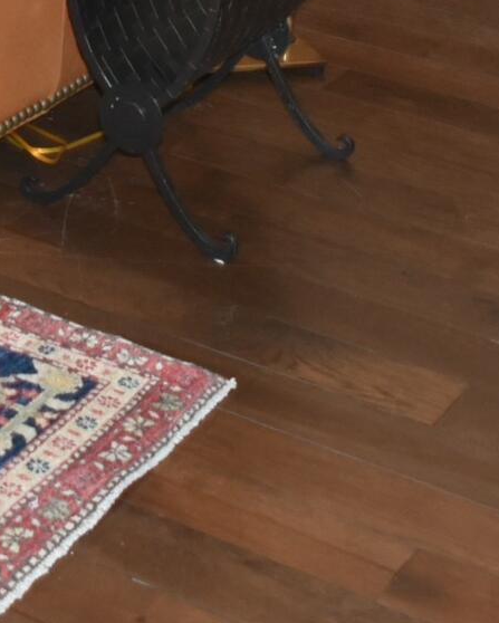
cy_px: -420
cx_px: -346
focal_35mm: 121
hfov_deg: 11.9
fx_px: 2232
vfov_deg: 14.4
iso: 720
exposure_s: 1/125
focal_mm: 24
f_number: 5.6
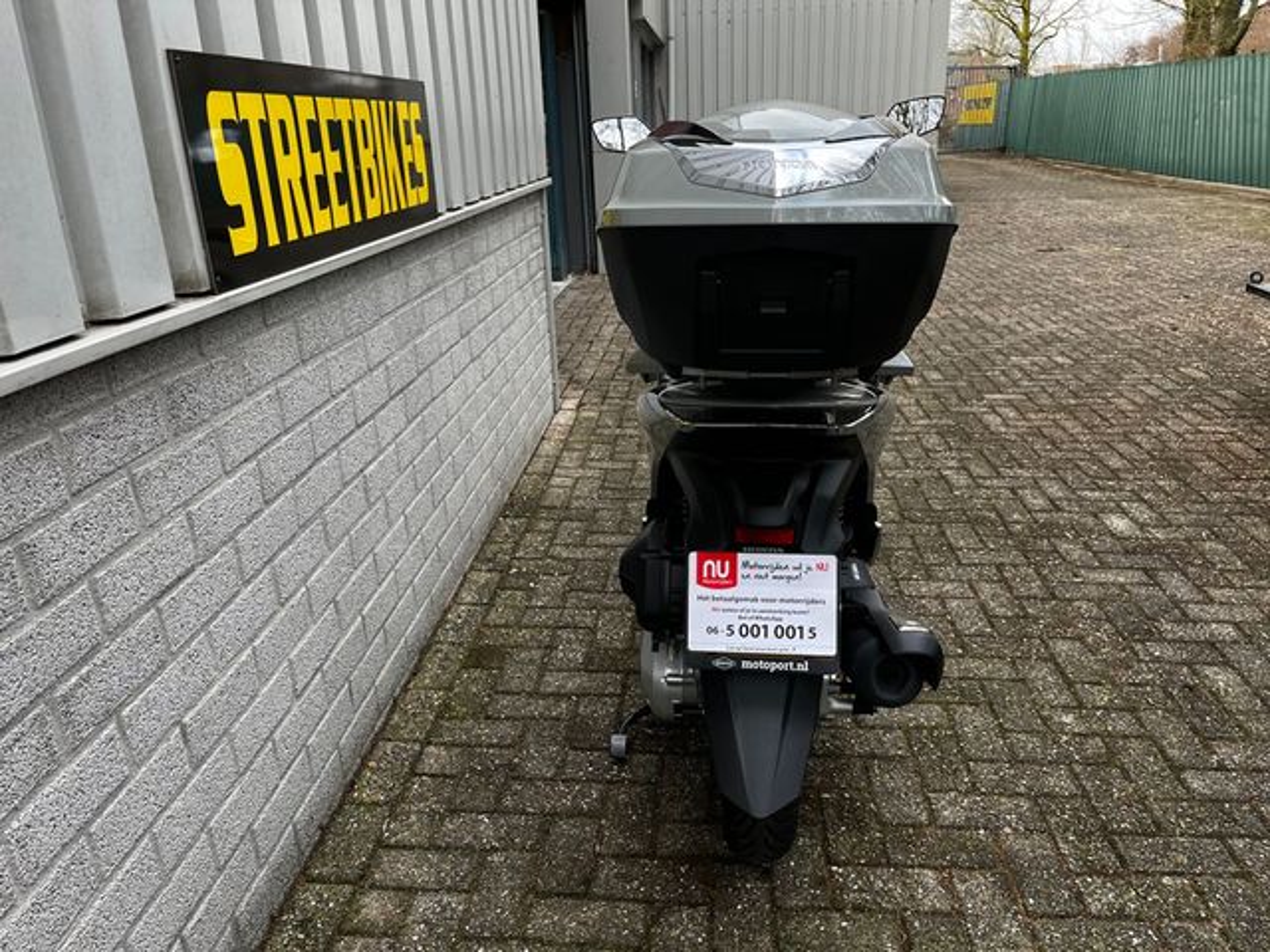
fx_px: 954
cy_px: 476
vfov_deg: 53.1
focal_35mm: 26
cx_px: 635
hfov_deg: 67.3
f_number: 1.6
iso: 40
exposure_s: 1/168
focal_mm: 5.1
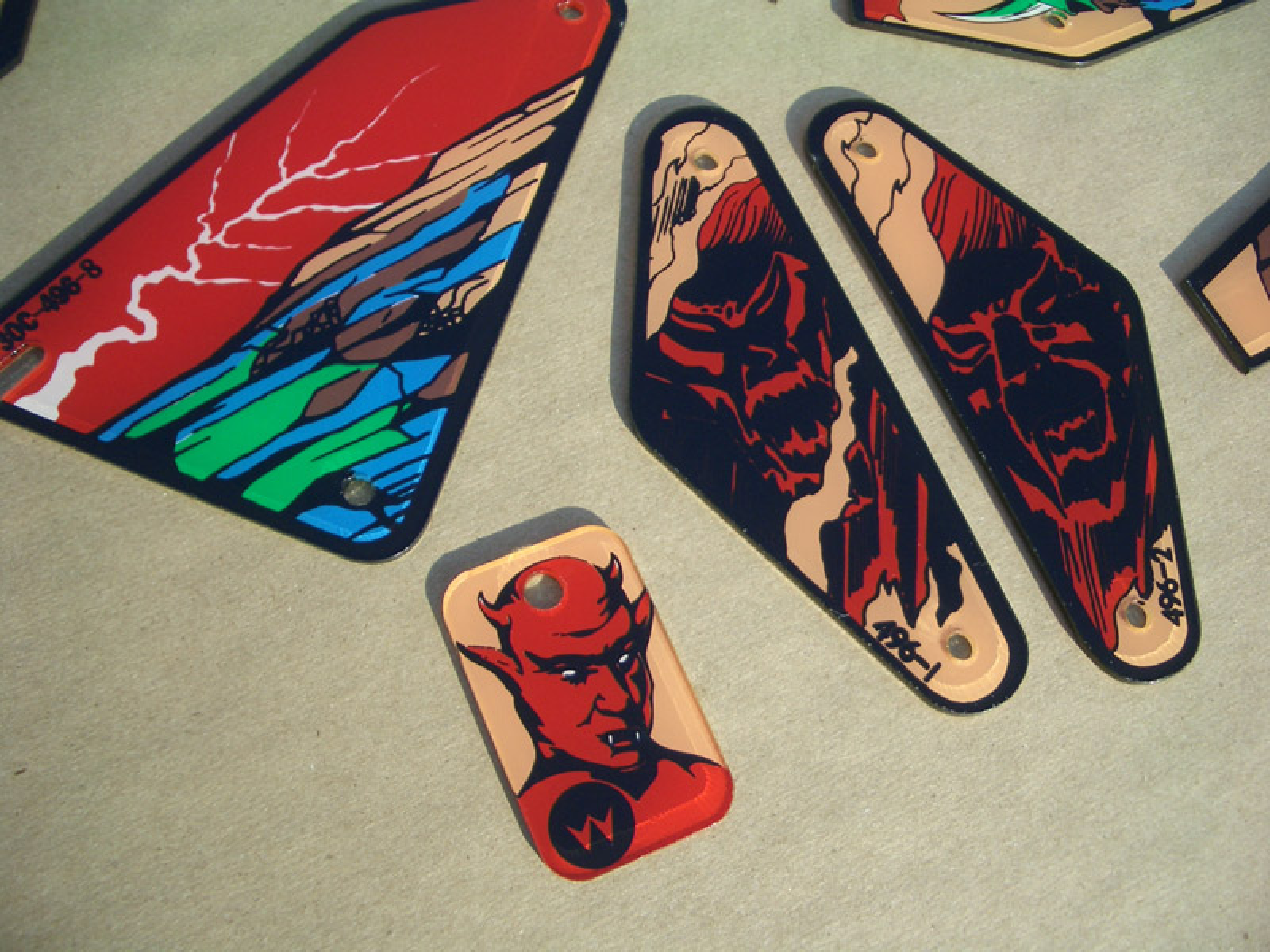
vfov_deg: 40.7
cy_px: 476
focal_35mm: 35
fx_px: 1284
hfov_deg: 52.6
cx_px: 635
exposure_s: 1/640
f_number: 2.6
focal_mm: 5.8
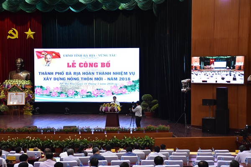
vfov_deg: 21.6
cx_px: 126
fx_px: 439
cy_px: 84
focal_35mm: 63
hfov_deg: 31.9
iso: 1600
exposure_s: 1/60
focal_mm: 42
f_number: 4.5
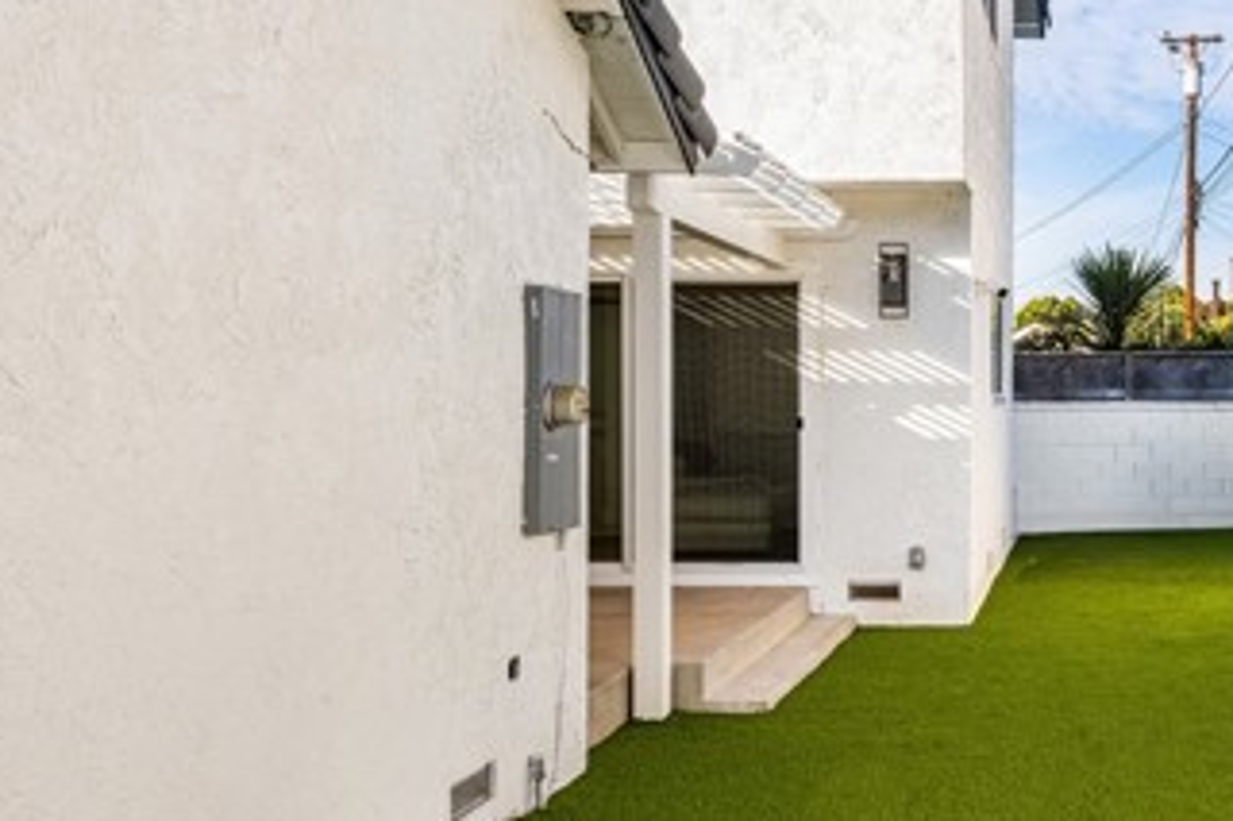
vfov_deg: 35.0
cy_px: 358
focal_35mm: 38
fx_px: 1301
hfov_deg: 47.4
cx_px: 1021
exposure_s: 1/100
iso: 100
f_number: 16
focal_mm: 19
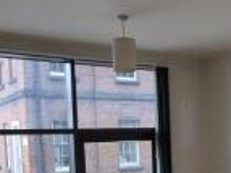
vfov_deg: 26.4
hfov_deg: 34.3
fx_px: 353
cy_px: 162
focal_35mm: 53
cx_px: 206
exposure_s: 1/50
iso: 125
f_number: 2.2
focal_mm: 2.2
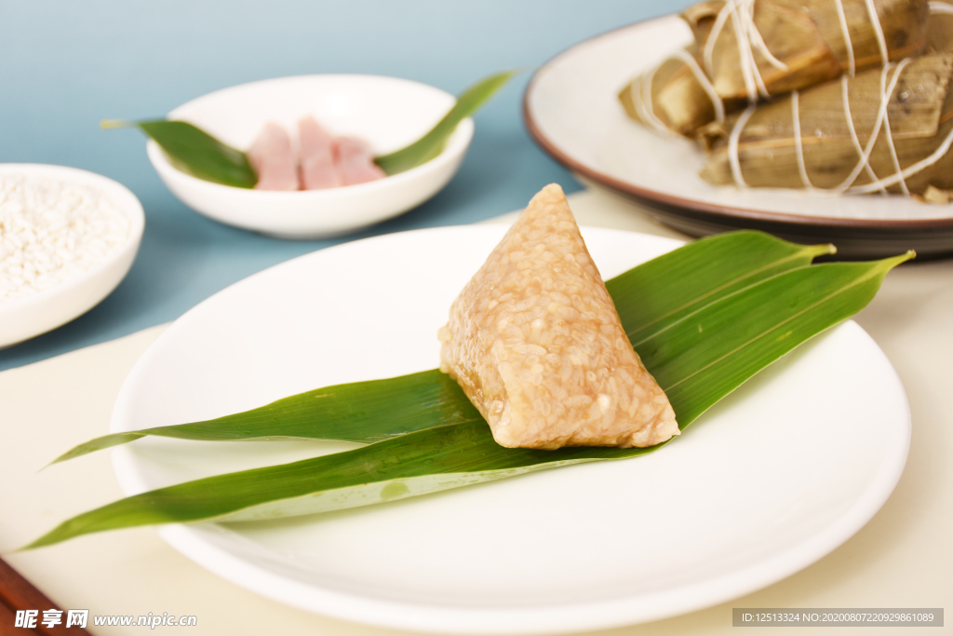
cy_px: 318
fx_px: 1787
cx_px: 476
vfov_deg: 20.2
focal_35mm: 68
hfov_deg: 29.9
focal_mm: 45
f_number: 4.5
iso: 100
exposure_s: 1/200
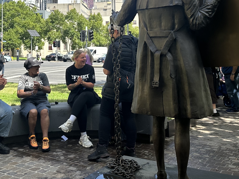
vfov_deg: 29.4
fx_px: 331
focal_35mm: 48
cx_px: 90
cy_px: 28
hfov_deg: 39.4
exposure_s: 1/2469
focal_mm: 6.86
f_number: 1.78
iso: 80
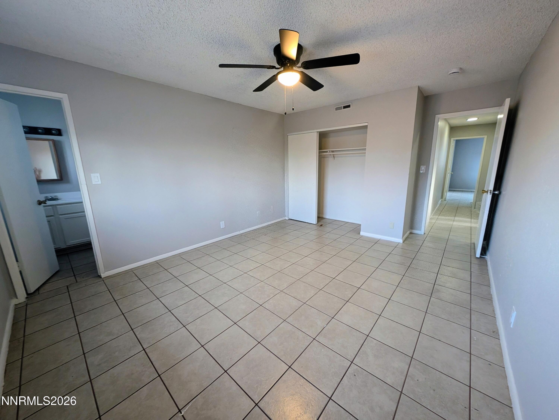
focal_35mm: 12
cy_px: 210
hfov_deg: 110.5
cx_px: 280
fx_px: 194
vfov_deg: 94.6
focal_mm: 2.23
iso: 363
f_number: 1.95
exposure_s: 1/30
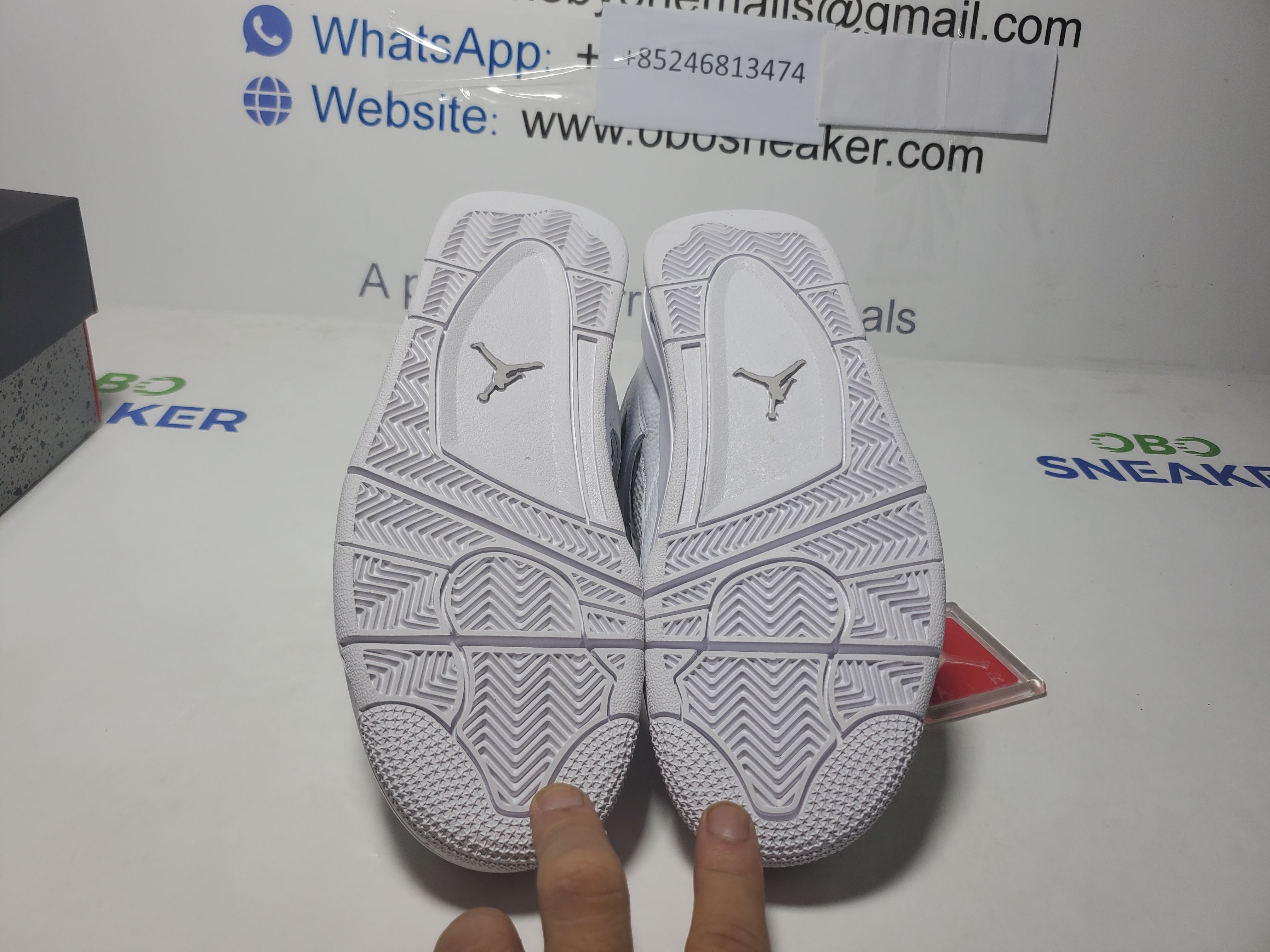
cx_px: 635
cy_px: 476
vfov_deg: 53.1
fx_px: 954
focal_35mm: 26
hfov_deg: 67.3
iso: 50
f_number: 1.5
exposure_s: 1/777
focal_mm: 4.3
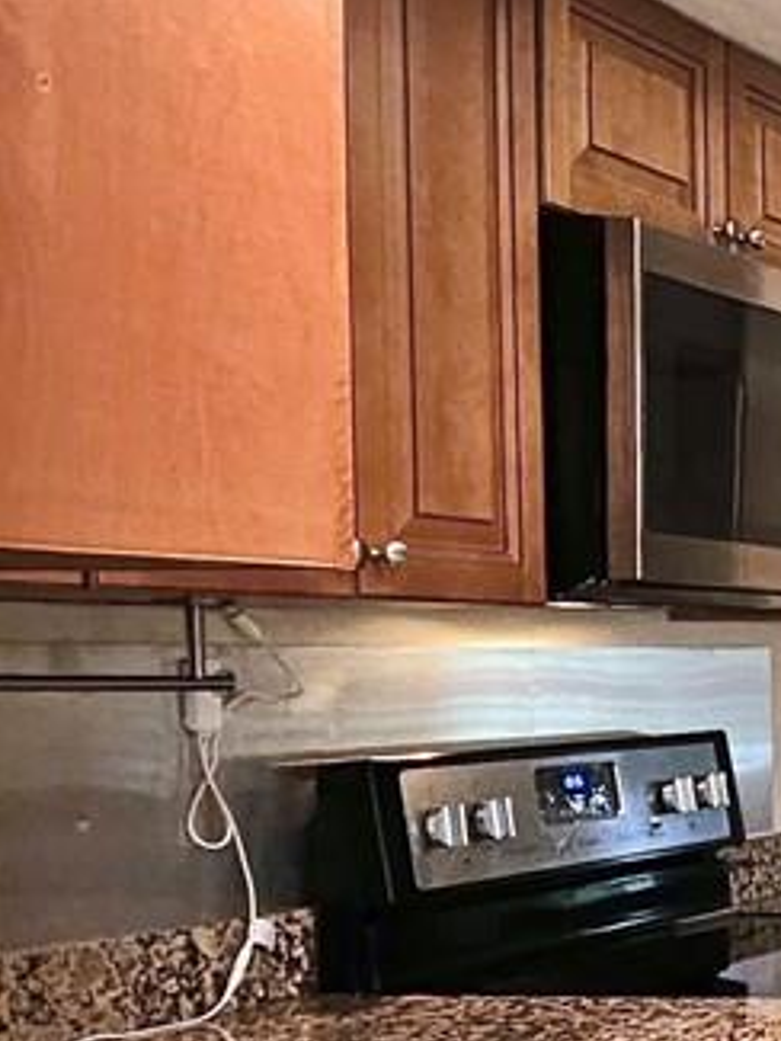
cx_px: 1789
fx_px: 1924
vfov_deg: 29.9
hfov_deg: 15.3
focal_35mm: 64
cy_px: 734
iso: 160
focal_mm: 2.2
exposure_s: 1/60.2
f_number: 2.2
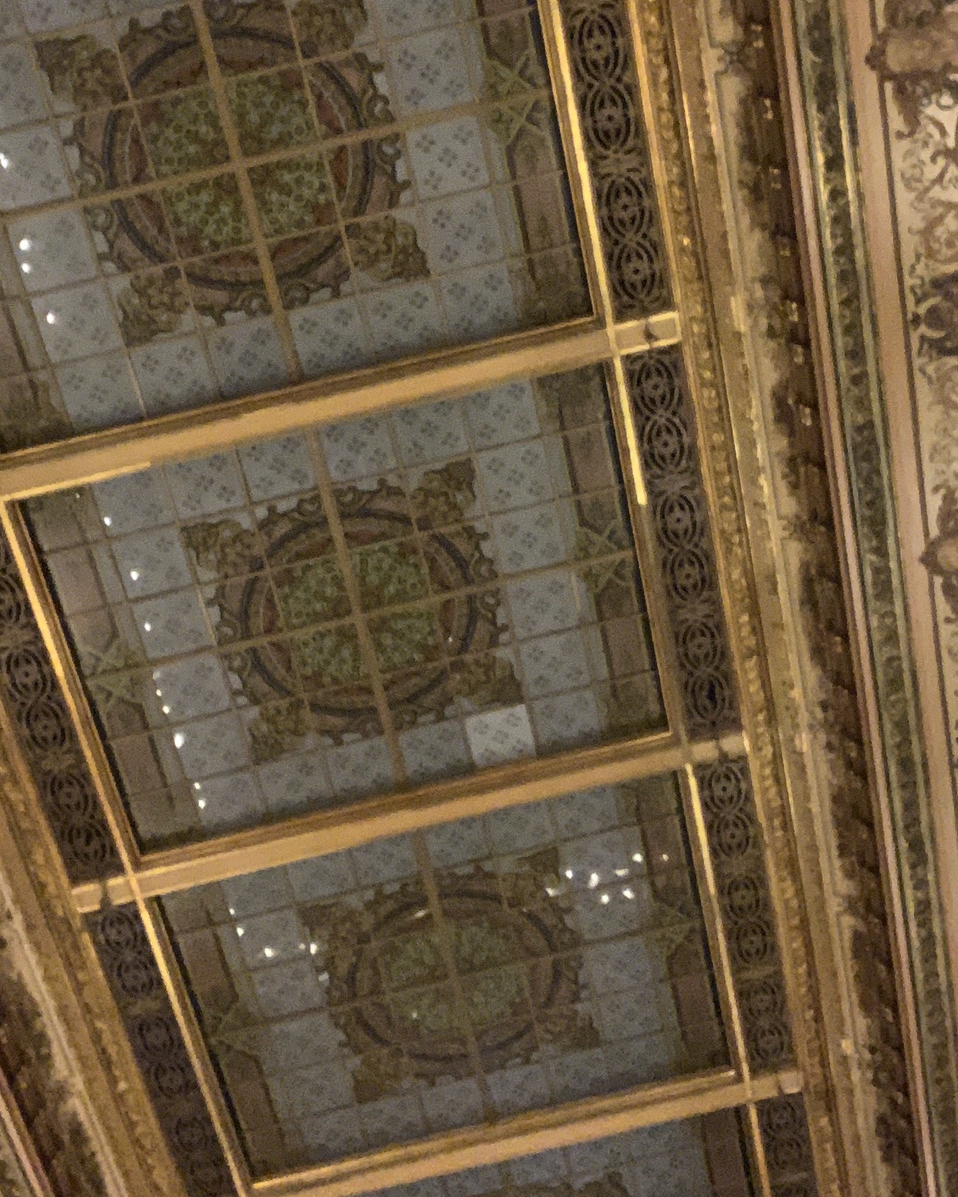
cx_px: 431
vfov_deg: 37.7
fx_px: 1736
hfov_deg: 30.8
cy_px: 427
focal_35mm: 49
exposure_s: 1/25
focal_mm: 2.87
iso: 500
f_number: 2.2
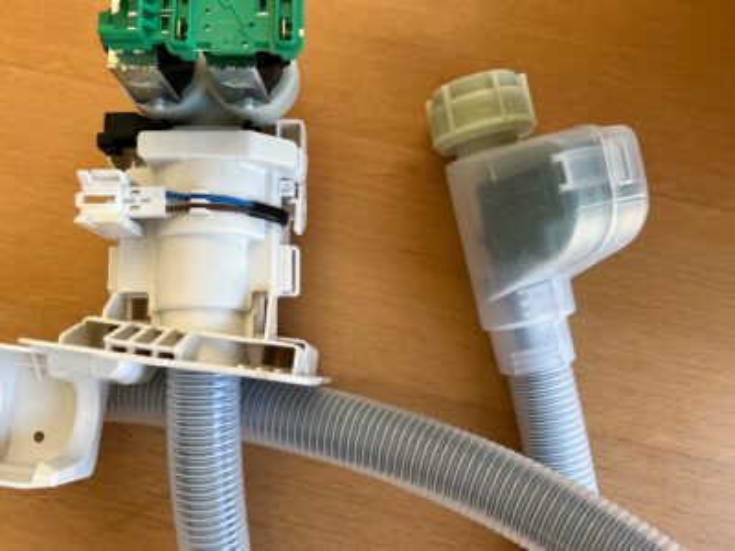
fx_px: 552
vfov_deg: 53.1
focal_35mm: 26
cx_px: 368
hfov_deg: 67.3
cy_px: 276
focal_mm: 5.7
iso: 64
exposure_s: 1/121
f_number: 1.5
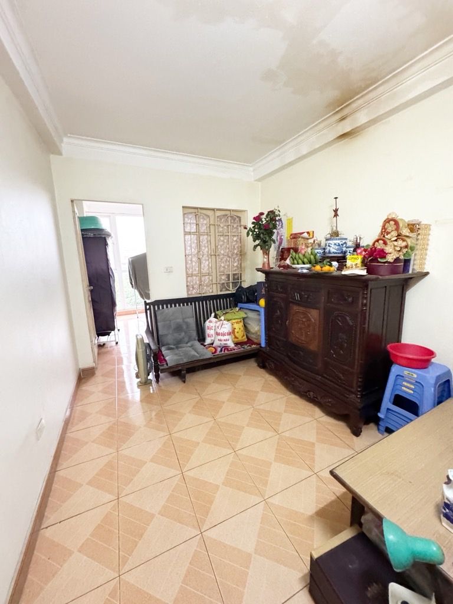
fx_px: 244
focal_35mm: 14
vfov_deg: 102.1
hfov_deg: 85.7
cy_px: 302
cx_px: 226
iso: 1000
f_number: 2.2
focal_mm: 2.22
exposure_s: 1/60
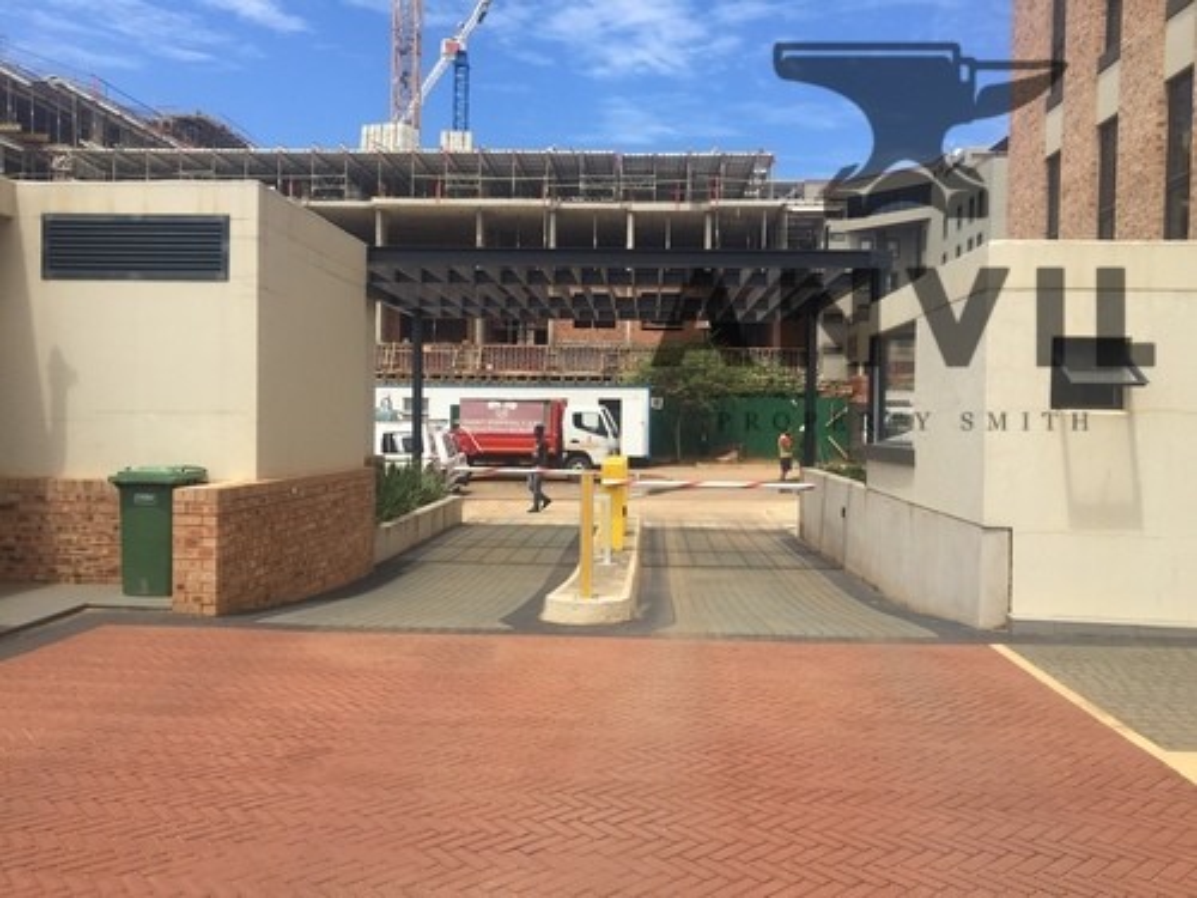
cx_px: 598
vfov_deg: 48.2
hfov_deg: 61.7
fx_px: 1003
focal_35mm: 29
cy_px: 449
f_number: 2.2
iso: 32
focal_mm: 4.15
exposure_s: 1/1883
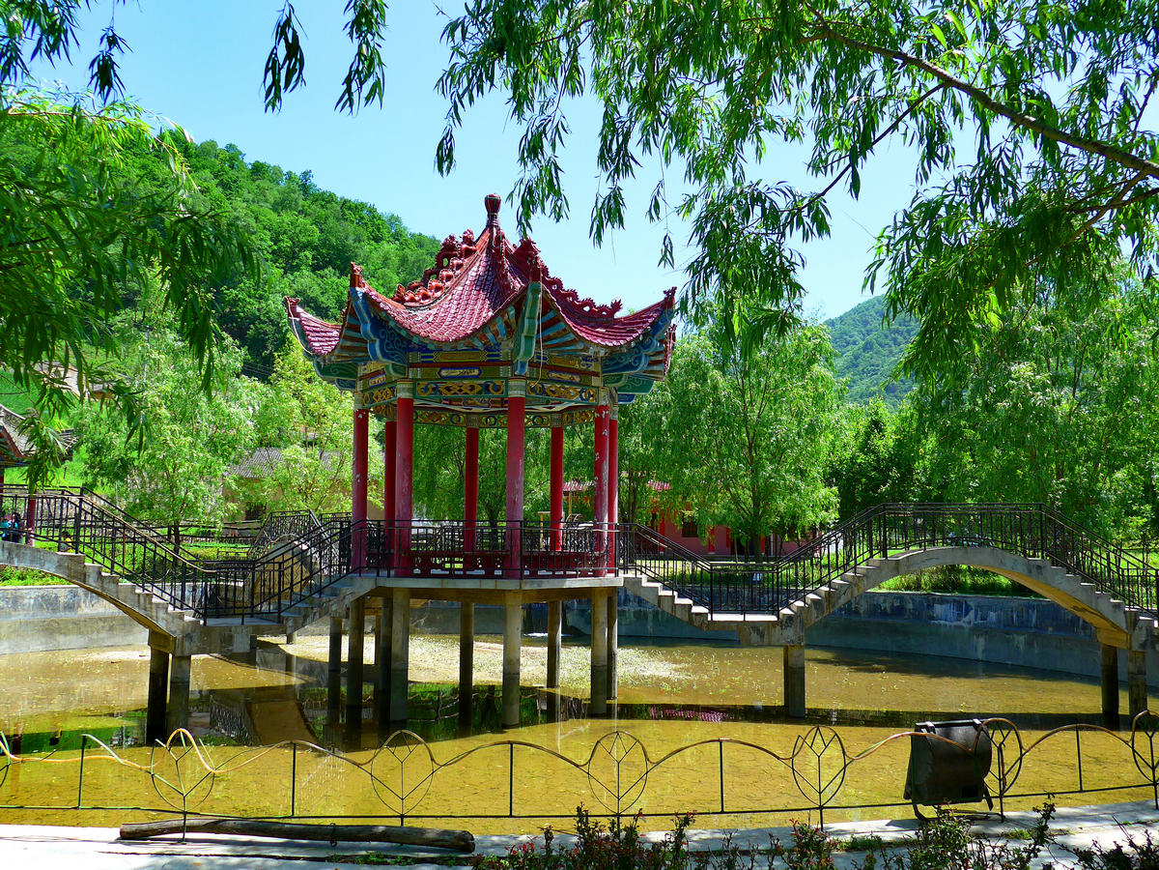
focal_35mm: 29
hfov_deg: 61.7
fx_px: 971
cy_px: 435
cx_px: 580
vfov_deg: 48.2
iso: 80
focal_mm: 6
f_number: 2.8
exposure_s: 1/500
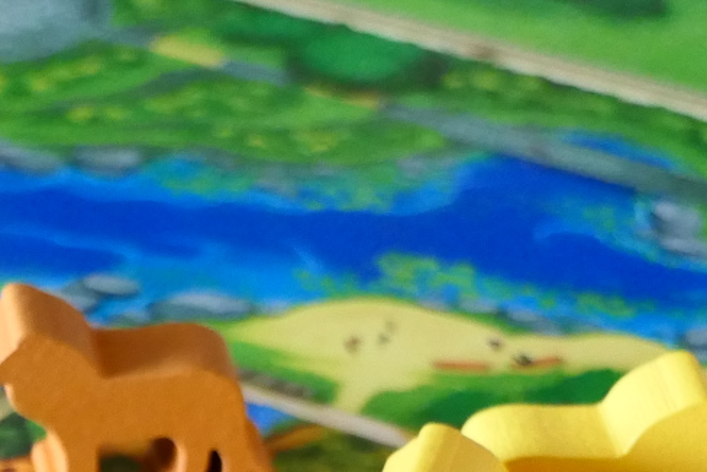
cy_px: 703
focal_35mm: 172
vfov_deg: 7.8
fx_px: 3380
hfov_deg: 11.9
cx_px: 168
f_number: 3.4
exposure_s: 1/80
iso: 1000
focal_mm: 15.5
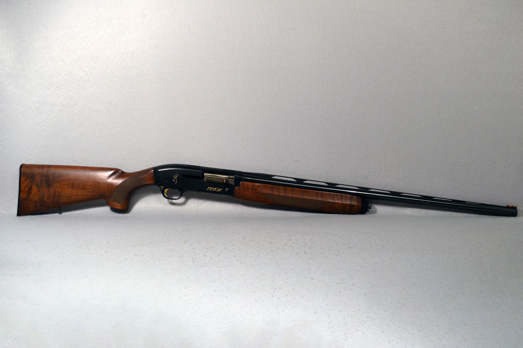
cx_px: 262
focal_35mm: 39
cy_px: 174
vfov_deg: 34.1
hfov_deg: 49.6
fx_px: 566
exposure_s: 1/100
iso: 400
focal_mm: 26
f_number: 5
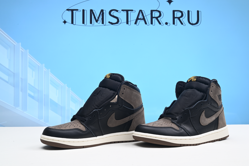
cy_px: 83
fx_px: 291
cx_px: 124
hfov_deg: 46.4
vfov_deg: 31.9
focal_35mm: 42
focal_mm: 42
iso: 100
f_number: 16
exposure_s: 1/2
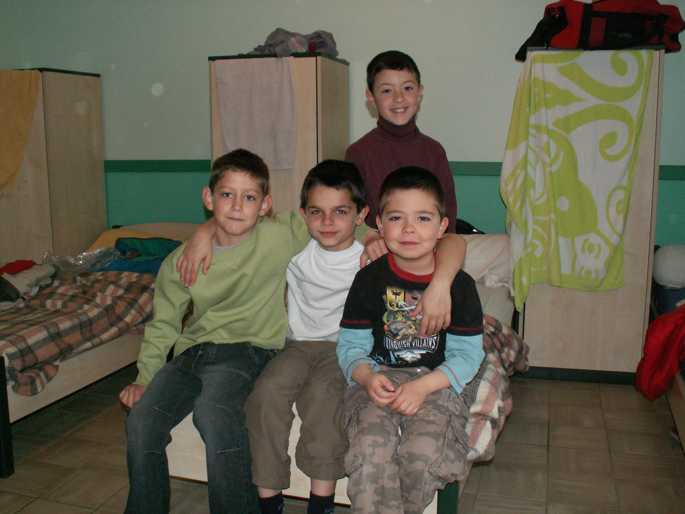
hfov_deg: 52.6
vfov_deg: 40.7
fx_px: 693
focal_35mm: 35
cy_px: 257
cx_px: 342
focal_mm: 5.86
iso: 160
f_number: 2.8
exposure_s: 1/40
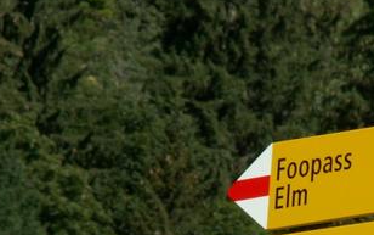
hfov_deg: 4.0
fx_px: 5324
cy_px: 285
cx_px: 350
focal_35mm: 522
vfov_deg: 2.5
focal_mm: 38.73
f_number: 7.1
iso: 50
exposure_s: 1/125
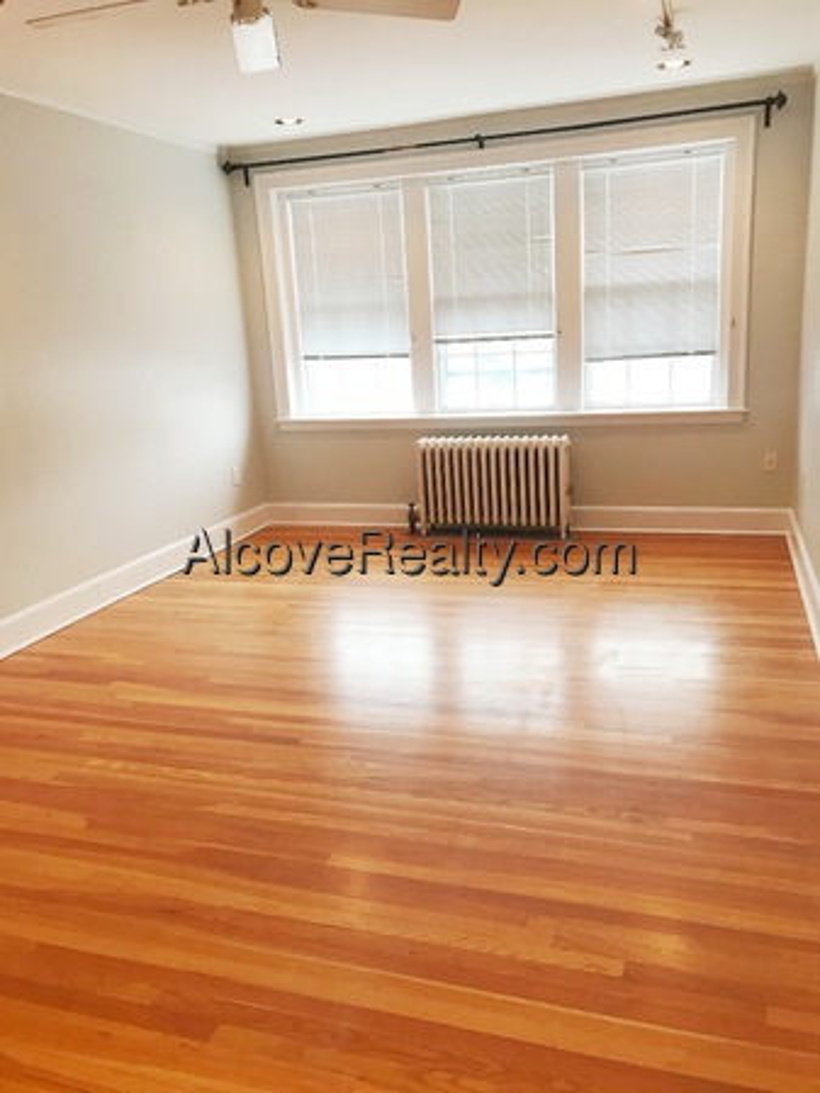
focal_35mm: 28
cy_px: 546
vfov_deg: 63.4
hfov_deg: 49.8
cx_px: 410
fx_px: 884
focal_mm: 3.99
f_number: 1.8
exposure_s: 1/40
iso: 25
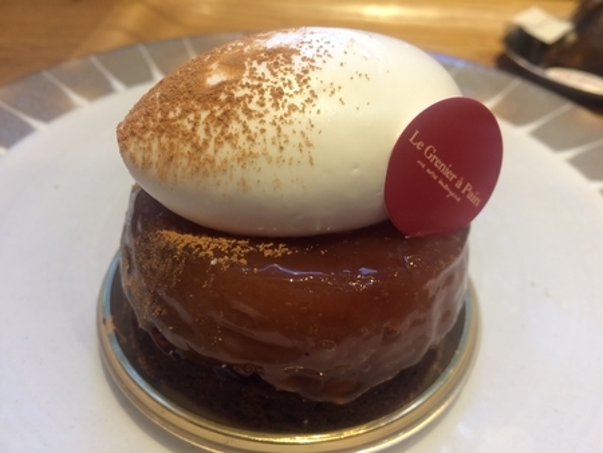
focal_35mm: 29
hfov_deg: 61.6
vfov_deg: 48.3
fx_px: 505
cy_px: 226
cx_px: 302
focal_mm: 4.15
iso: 40
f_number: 2.2
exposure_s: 1/40
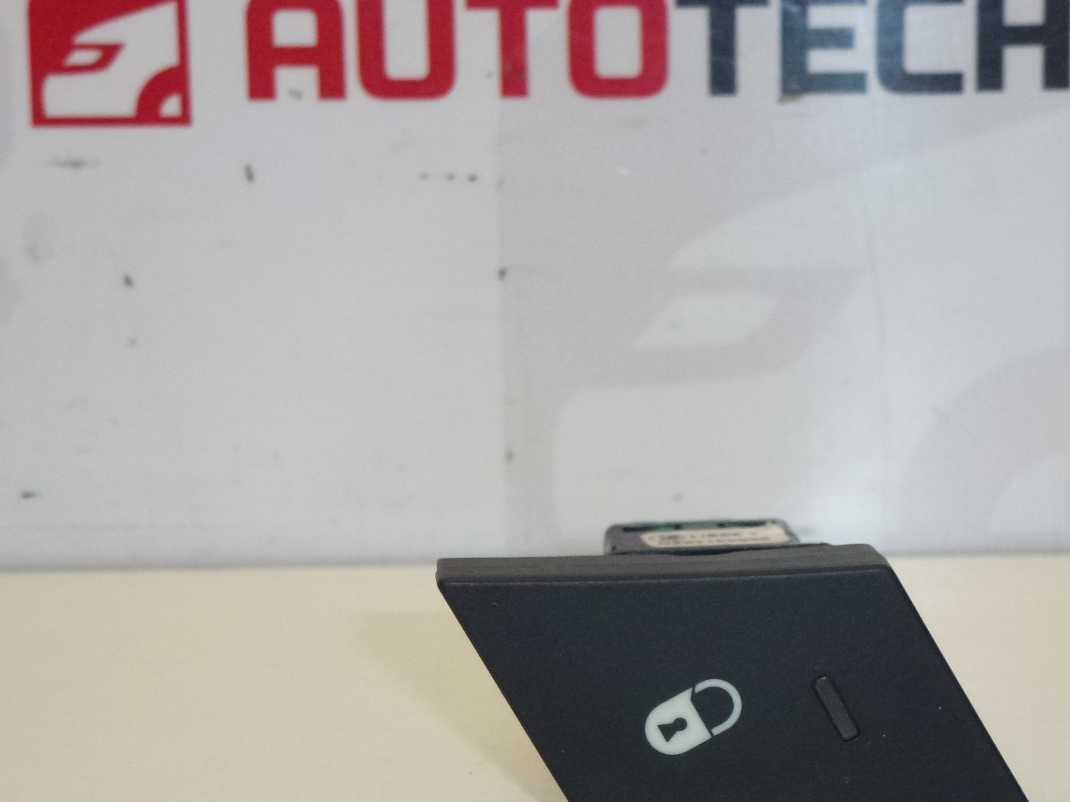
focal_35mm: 115
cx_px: 683
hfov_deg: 17.1
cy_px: 503
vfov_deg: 12.9
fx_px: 3555
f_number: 4.9
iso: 400
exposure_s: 1/200
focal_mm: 16
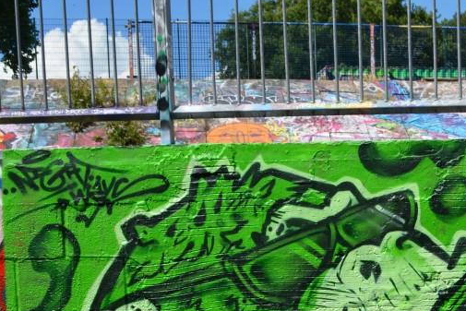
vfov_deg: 18.2
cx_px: 420
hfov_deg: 26.7
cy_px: 311
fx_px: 945
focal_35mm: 73
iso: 100
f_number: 8
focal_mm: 24
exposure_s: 1/250
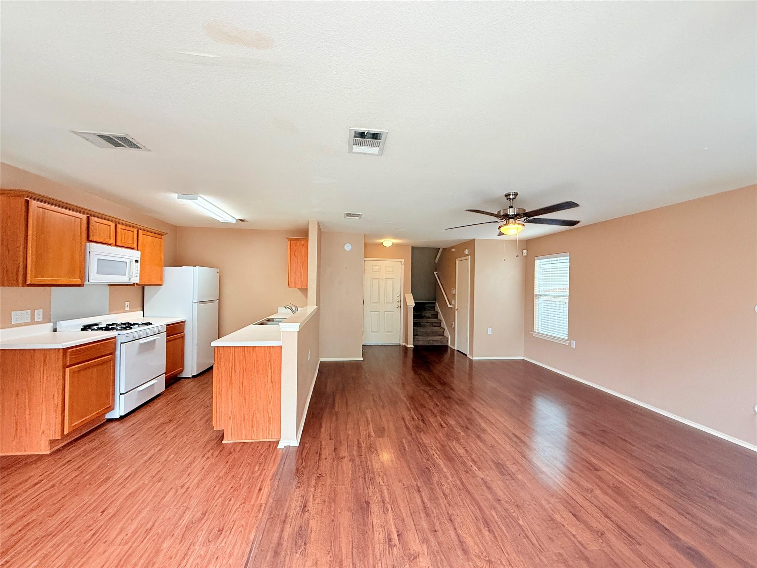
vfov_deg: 85.7
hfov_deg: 102.1
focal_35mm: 14
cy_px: 284
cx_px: 378
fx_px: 306
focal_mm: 2.22
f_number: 2.2
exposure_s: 1/120
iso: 250
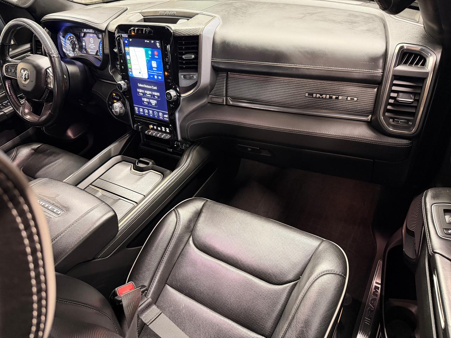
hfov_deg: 71.6
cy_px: 169
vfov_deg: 56.8
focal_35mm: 24
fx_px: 313
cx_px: 226
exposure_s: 1/40
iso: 640
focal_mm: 6.76
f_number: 1.78
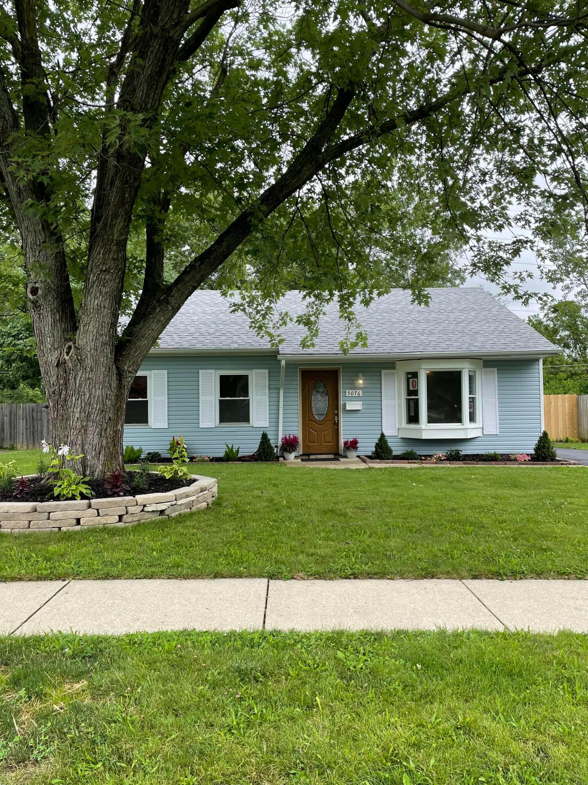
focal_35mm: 26
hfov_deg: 53.1
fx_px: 589
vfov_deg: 67.3
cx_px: 294
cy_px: 392
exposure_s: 1/836
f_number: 1.6
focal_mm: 4.2
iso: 32
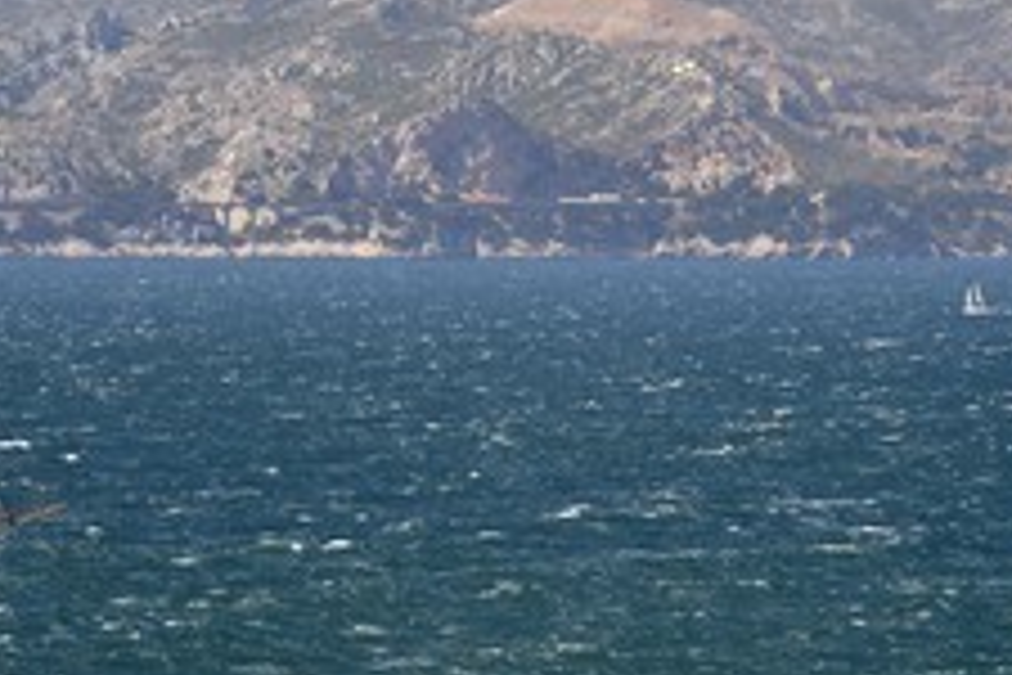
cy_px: 464
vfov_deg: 3.7
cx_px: 508
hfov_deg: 5.5
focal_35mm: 374
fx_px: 10513
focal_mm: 200
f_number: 9
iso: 200
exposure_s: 1/500
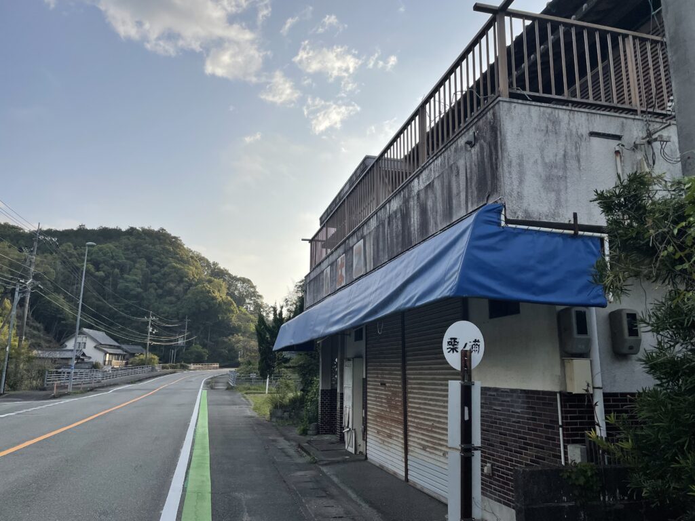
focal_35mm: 26
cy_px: 260
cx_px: 348
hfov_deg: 67.3
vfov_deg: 53.1
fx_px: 522
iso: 32
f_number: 1.6
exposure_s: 1/4132
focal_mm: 4.2
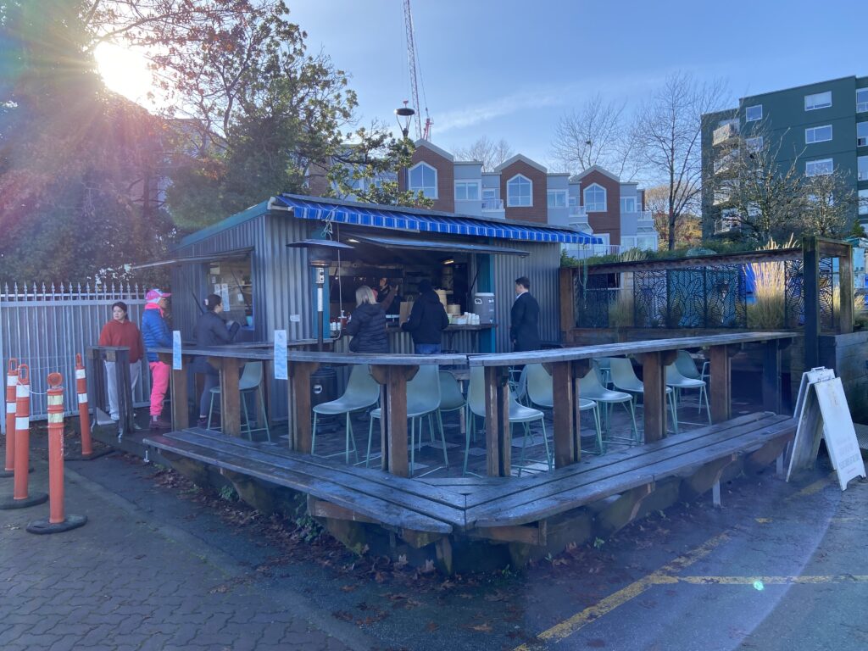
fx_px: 652
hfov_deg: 67.3
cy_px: 326
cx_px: 434
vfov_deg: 53.1
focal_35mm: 26
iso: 32
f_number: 1.8
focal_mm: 4.25
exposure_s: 1/762
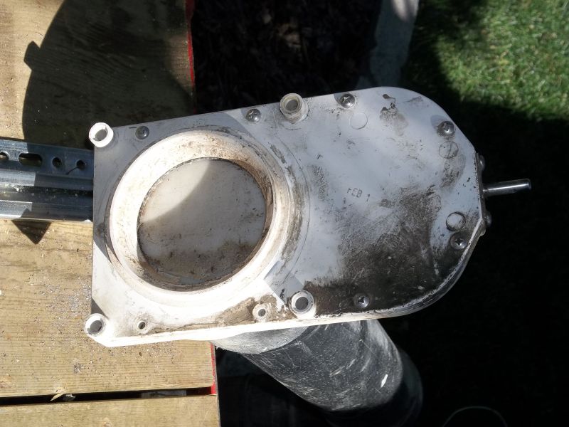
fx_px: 1036
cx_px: 284
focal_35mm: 63
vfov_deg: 23.3
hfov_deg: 30.7
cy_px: 214
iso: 80
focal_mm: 11.2
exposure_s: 1/250
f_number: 5.6
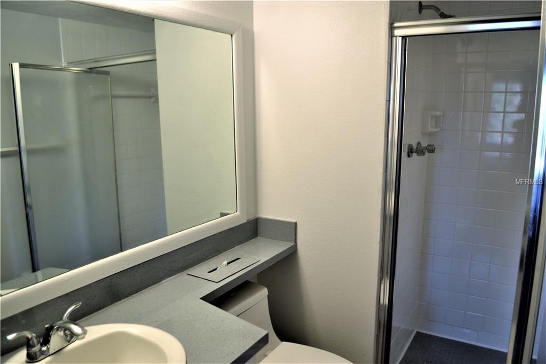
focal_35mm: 27
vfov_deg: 47.9
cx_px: 273
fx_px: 409
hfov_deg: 67.4
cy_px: 182
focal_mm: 18
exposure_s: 1/60
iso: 400
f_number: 3.5
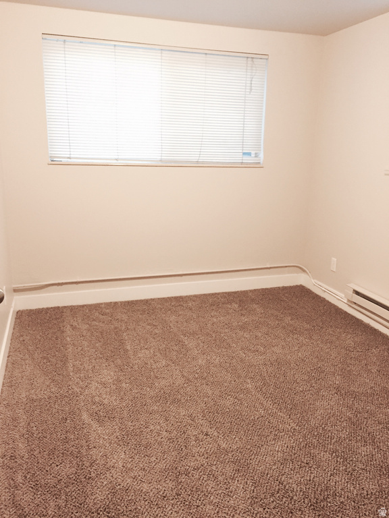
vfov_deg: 61.7
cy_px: 259
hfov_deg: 48.2
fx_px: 435
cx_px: 194
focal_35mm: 29
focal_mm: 4.15
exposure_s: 1/15
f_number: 2.2
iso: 640
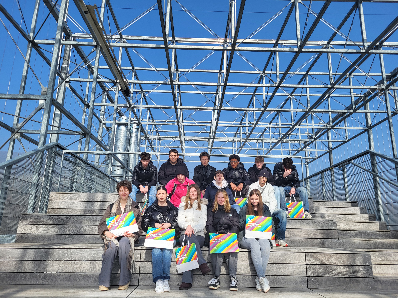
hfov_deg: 67.3
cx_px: 199
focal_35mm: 26
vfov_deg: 53.1
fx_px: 299
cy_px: 149
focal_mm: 5.4
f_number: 1.8
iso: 40
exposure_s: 1/2252
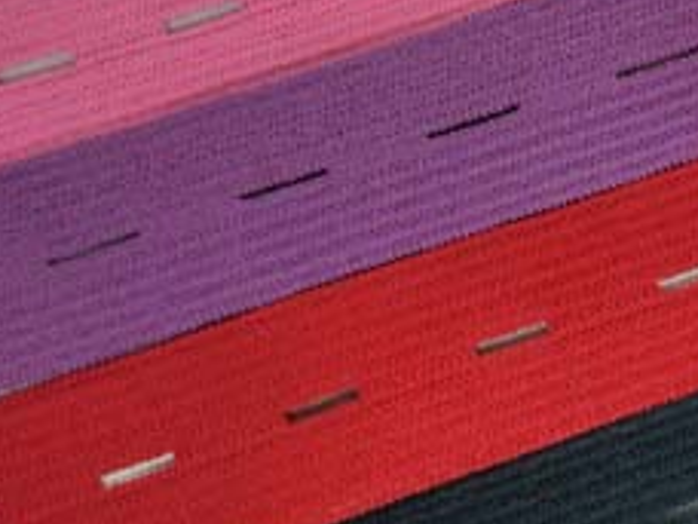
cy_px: 293
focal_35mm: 57
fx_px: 1149
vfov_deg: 25.6
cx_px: 695
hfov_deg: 31.3
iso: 200
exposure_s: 1/60
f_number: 2.8
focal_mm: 4.7
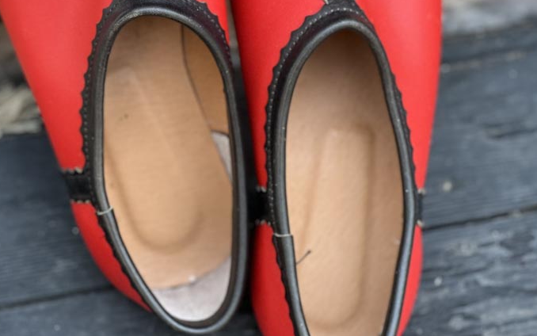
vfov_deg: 10.0
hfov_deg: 16.1
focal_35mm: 130
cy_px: 25
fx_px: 1903
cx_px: 233
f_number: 2.8
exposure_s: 1/121
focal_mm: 9
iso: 50
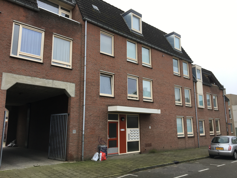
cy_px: 89
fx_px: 199
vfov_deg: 48.2
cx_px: 118
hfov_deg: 61.7
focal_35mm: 29
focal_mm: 4.15
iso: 25
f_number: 2.2
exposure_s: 1/100
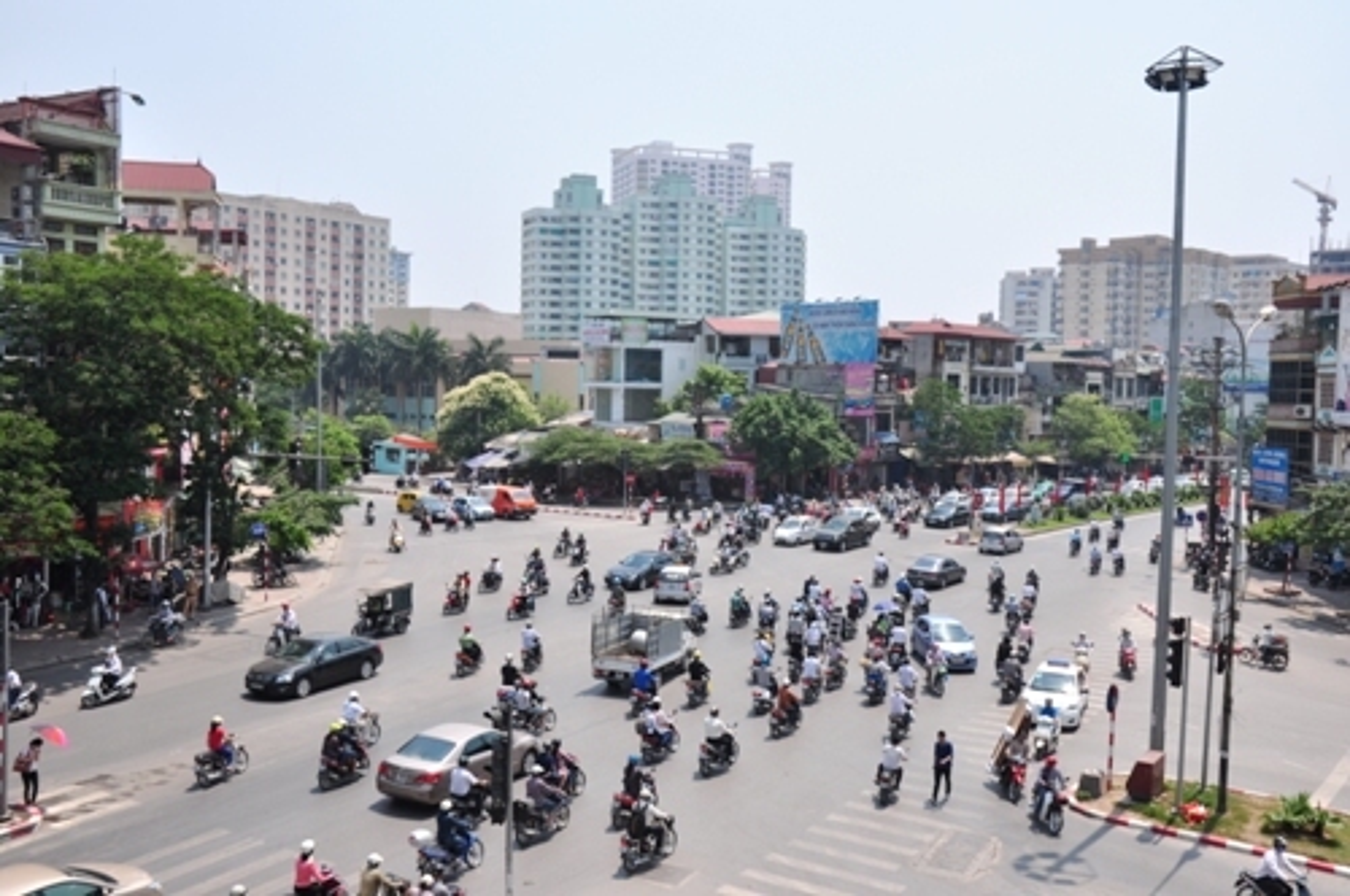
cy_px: 448
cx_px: 675
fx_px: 1348
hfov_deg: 53.2
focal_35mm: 36
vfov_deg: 36.8
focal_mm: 24
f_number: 10
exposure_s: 1/400
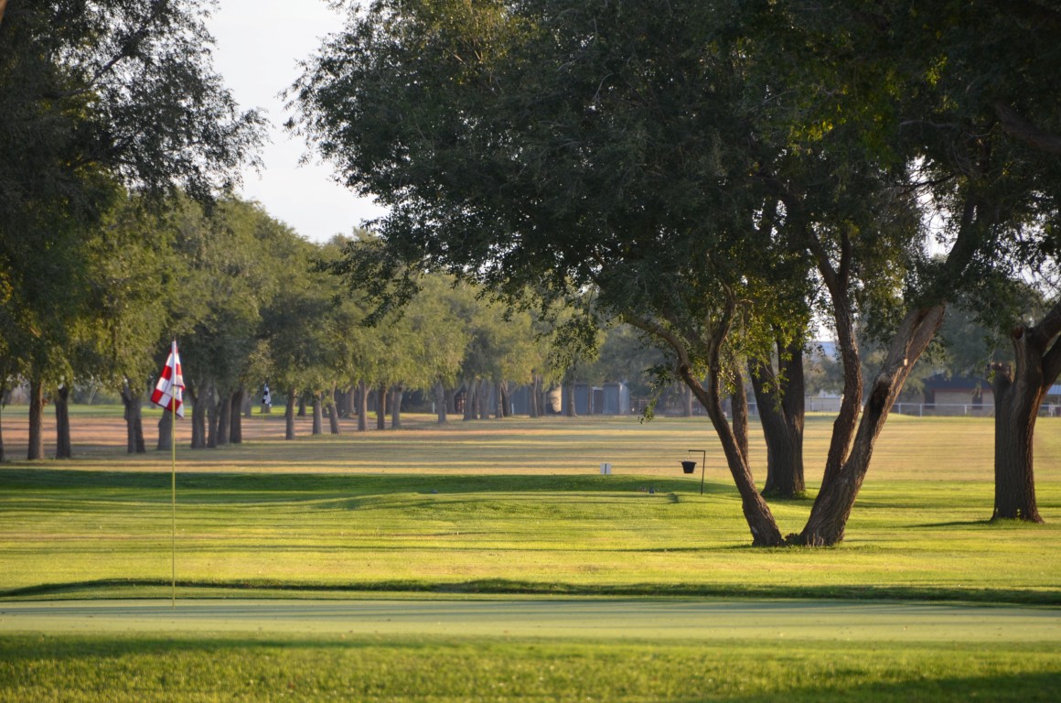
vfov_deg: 4.6
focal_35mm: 300
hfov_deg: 6.9
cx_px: 530
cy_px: 352
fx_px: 8822
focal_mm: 200
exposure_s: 1/180
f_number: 5.6
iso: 200
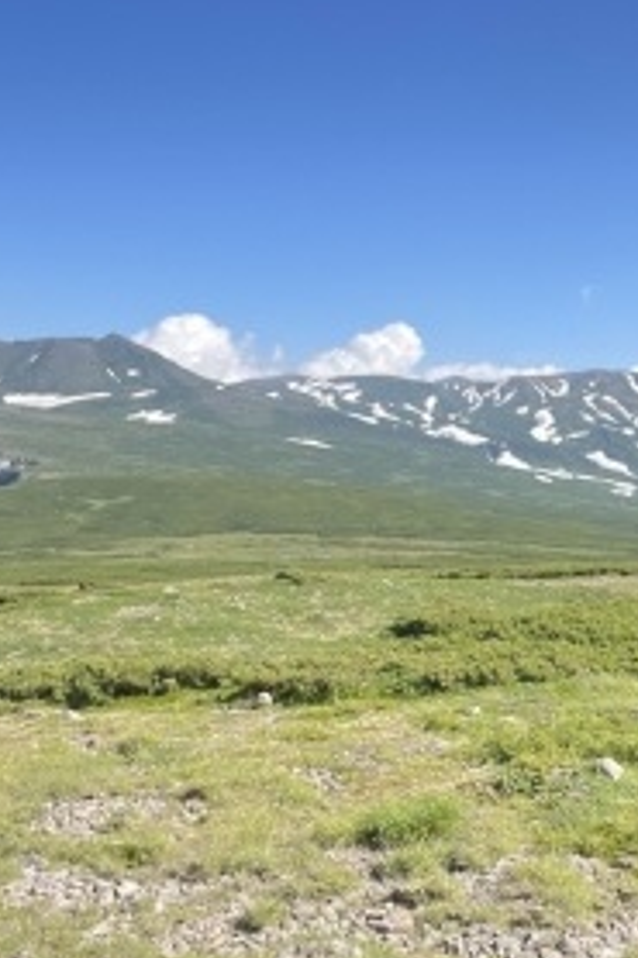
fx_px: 1144
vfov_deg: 45.0
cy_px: 608
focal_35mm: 43
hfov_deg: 30.2
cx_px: 531
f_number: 2.2
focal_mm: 2.71
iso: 25
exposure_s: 1/693
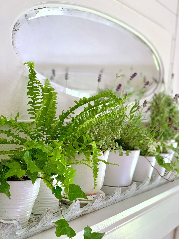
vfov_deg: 36.8
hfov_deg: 28.0
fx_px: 359
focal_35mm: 52
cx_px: 90
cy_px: 120
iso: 400
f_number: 2.4
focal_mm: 6
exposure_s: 1/46
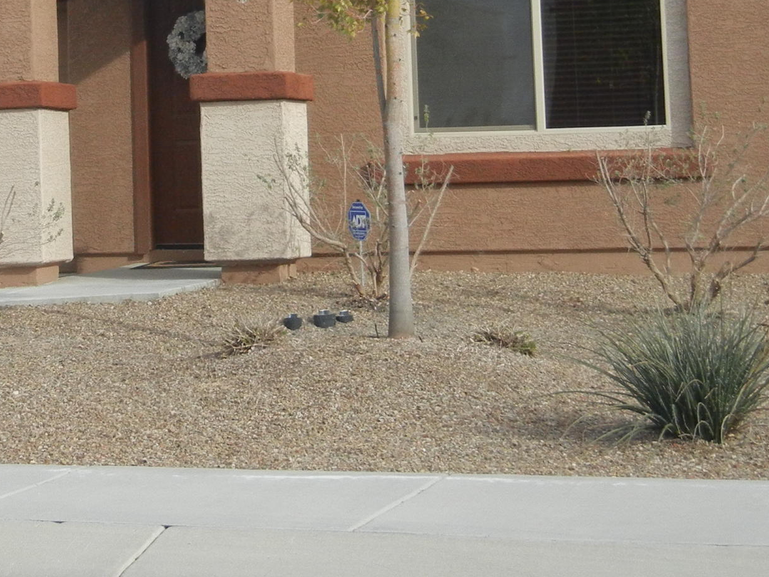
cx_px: 50
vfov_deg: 13.2
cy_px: -51
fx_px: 2443
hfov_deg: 17.6
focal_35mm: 110
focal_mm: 8.1
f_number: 7.6
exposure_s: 1/315
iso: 230
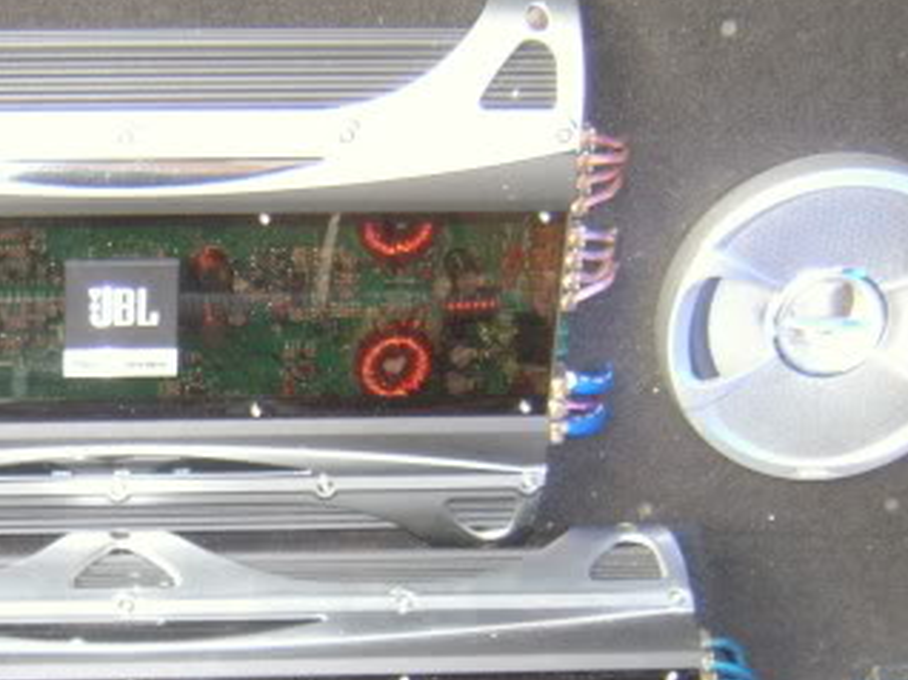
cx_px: 66
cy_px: 566
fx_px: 2044
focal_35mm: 78
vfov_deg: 18.7
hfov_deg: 24.2
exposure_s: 1/30
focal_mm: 8.13
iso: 141
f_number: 2.7
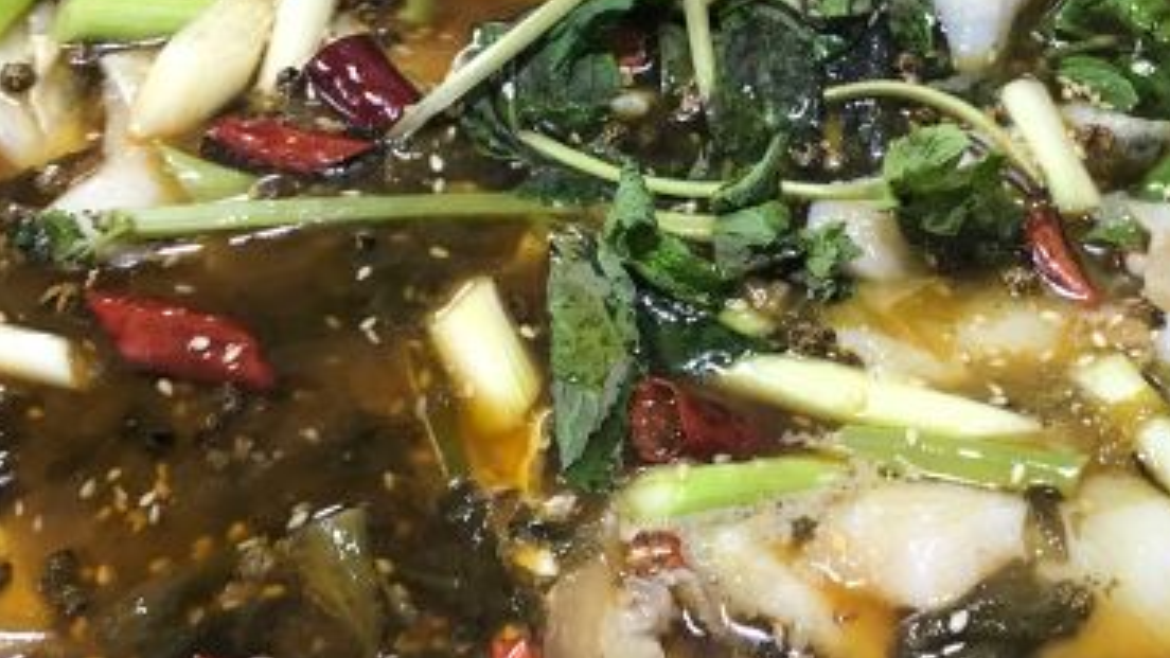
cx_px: 750
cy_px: 281
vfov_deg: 20.7
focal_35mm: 58
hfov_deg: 35.8
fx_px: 1799
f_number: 1.8
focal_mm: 3.99
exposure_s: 1/33
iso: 25
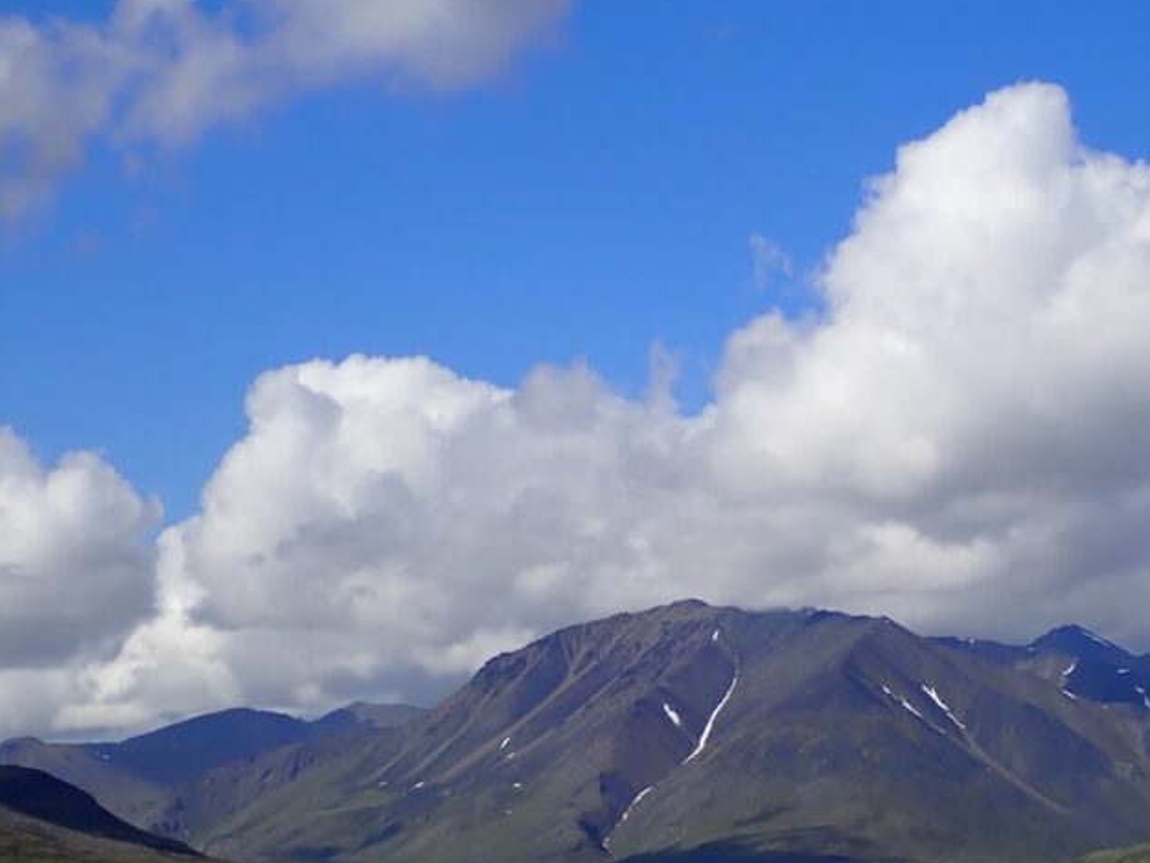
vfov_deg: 15.5
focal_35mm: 95
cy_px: 694
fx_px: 3157
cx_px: 673
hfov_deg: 20.6
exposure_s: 1/1000
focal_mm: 10.35
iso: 100
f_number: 5
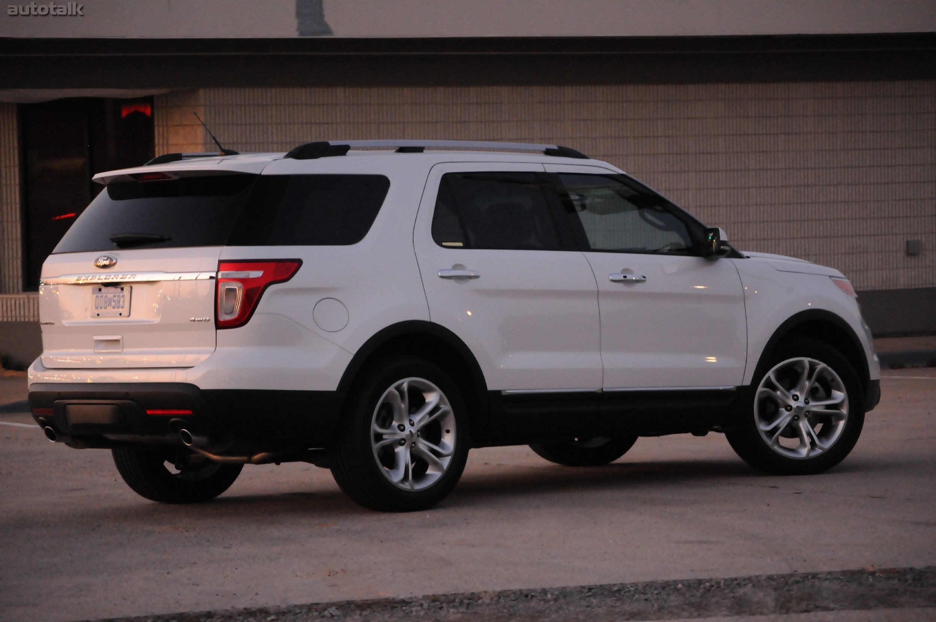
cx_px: 468
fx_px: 3116
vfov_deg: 11.4
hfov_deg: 17.1
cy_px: 311
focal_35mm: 120
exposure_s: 1/25
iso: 2500
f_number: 4.2
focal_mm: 80
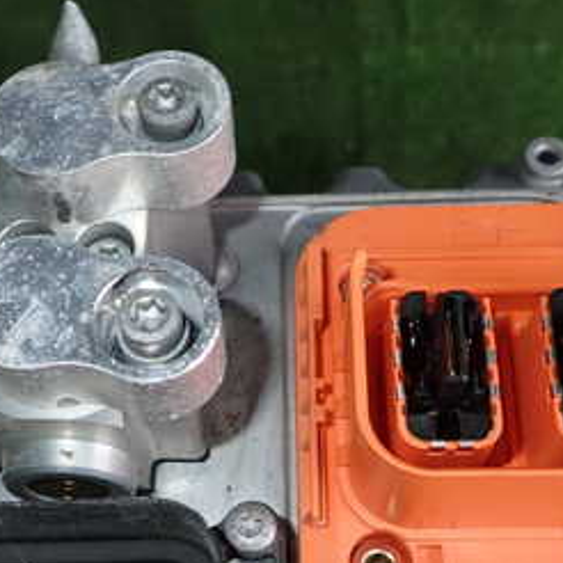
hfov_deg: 31.6
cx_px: 249
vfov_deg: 31.1
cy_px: 414
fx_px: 994
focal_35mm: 54
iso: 100
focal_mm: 4.5
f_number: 5.6
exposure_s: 1/30
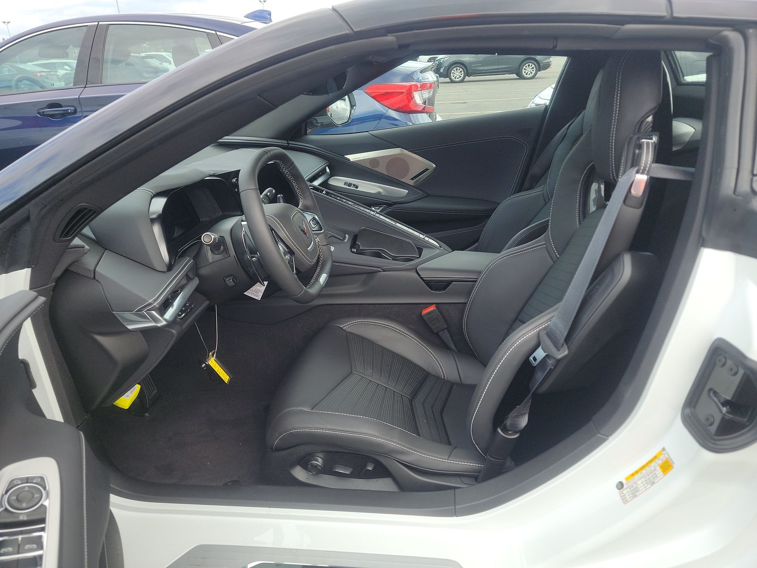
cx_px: 378
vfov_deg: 56.8
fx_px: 525
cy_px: 284
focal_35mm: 24
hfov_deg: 71.6
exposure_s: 1/131
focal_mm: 6.7
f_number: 1.8
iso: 50
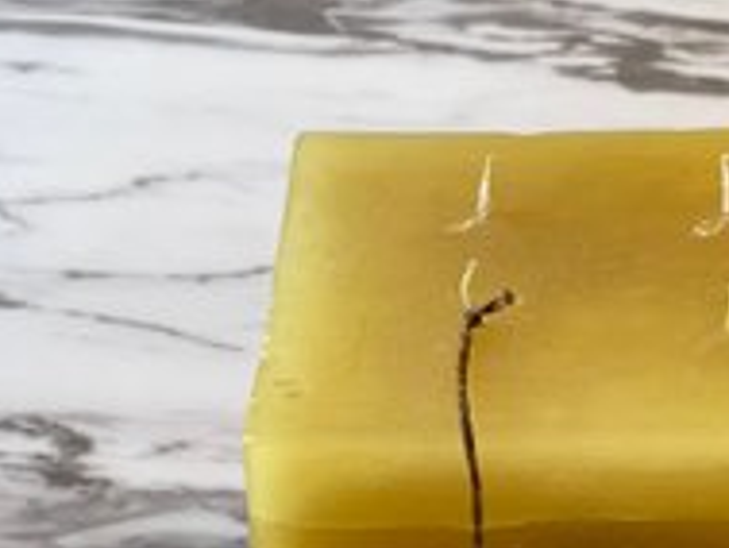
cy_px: 492
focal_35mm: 116
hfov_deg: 16.8
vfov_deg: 12.7
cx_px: 627
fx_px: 2444
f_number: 2.2
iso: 320
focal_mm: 7.5
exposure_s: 1/60
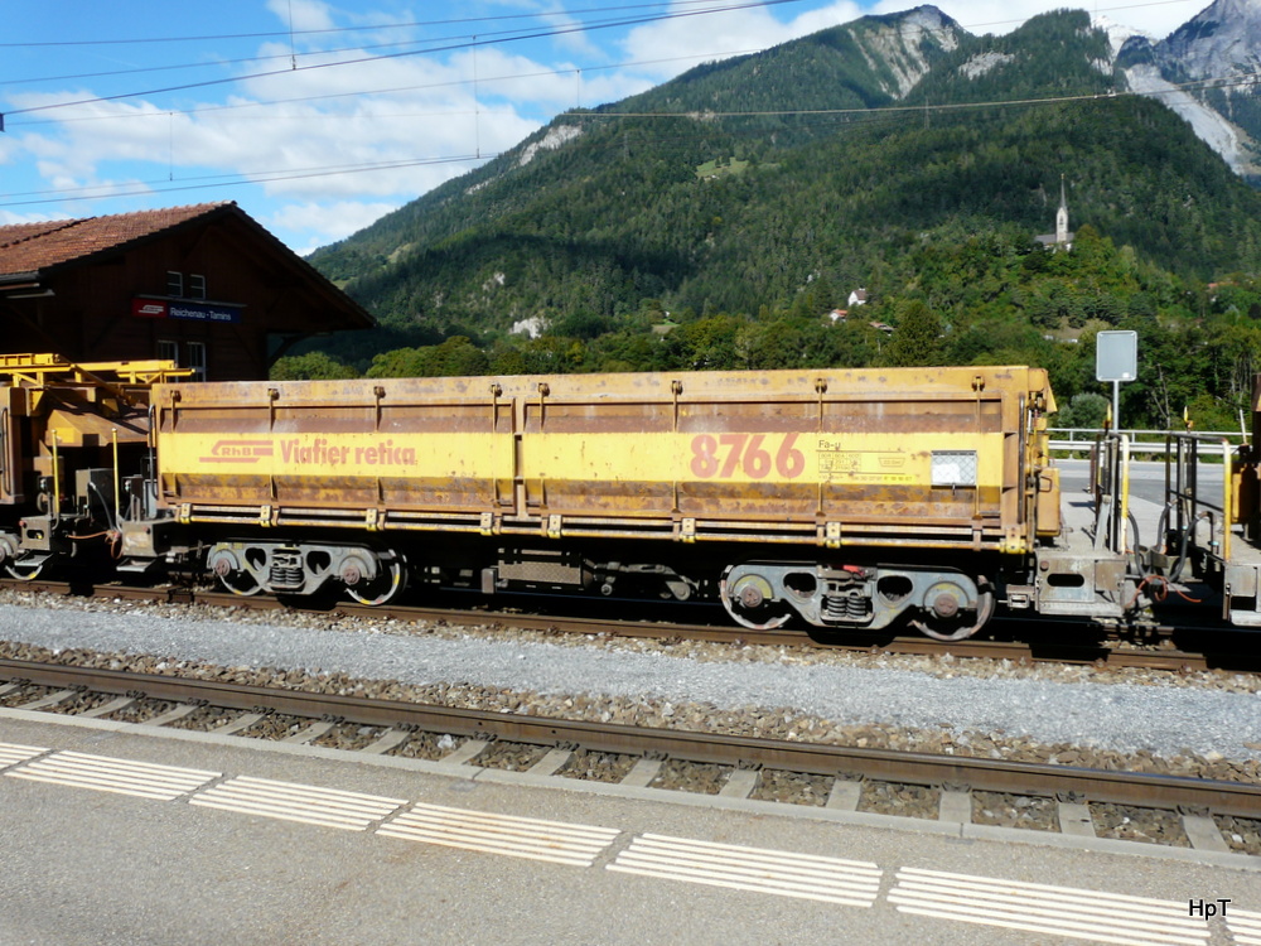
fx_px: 1020
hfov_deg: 63.4
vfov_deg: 49.7
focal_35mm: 28
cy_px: 473
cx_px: 630
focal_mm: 4.6
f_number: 5.6
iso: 100
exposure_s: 1/400
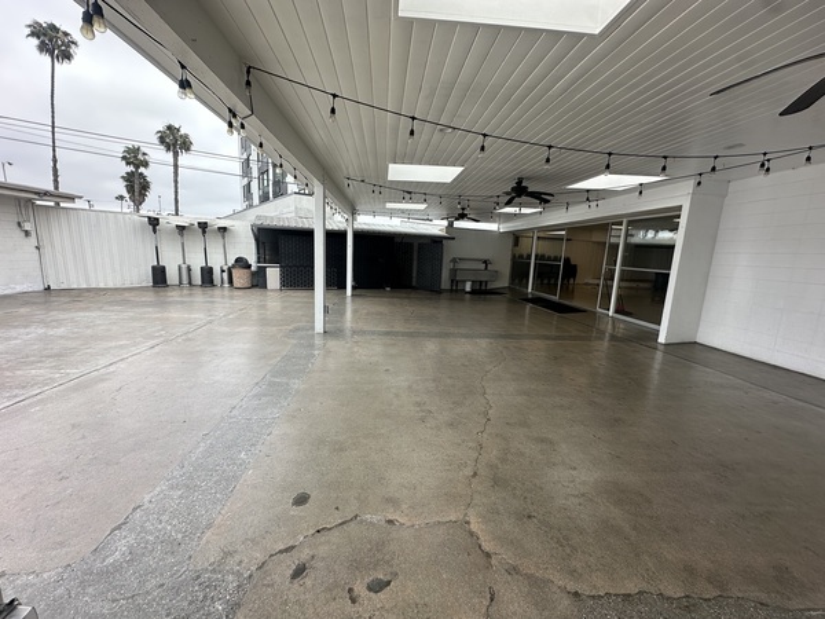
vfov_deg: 85.7
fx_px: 334
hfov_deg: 102.1
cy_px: 310
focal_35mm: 14
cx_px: 412
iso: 40
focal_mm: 2.22
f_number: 2.2
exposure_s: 1/246
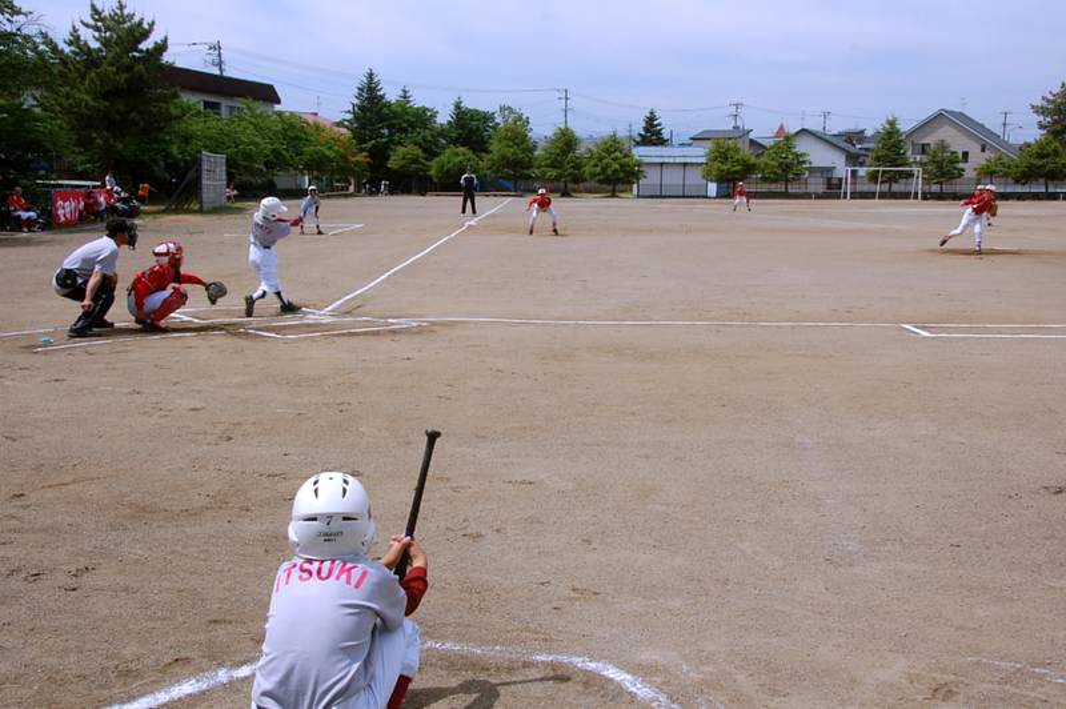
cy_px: 354
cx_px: 533
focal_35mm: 39
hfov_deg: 49.6
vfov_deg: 34.2
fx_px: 1154
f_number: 10
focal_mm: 26
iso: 200
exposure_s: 1/320
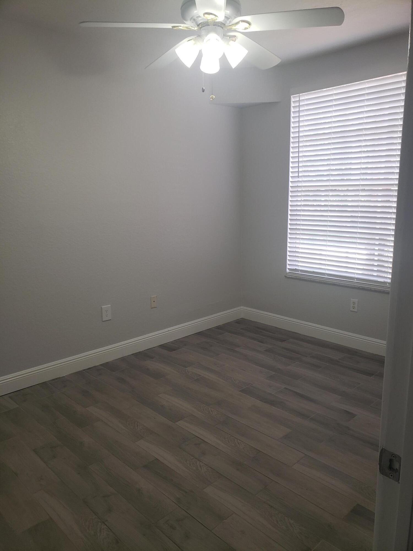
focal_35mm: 26
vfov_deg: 67.3
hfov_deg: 53.1
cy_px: 276
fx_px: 414
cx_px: 206
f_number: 2.4
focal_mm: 4.3
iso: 125
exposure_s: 1/60
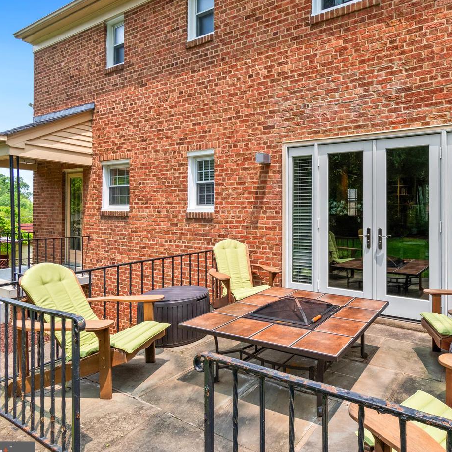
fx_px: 295
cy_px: 230
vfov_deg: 74.8
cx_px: 313
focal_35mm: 20
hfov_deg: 71.8
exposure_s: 1/200
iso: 200
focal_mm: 10
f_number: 10
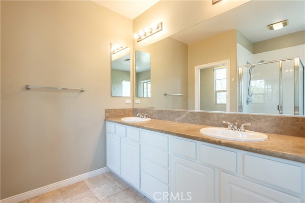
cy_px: 102
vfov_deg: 67.4
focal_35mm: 18
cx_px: 152
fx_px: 153
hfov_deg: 90.0
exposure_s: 1/80
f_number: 4.5
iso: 400
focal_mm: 18
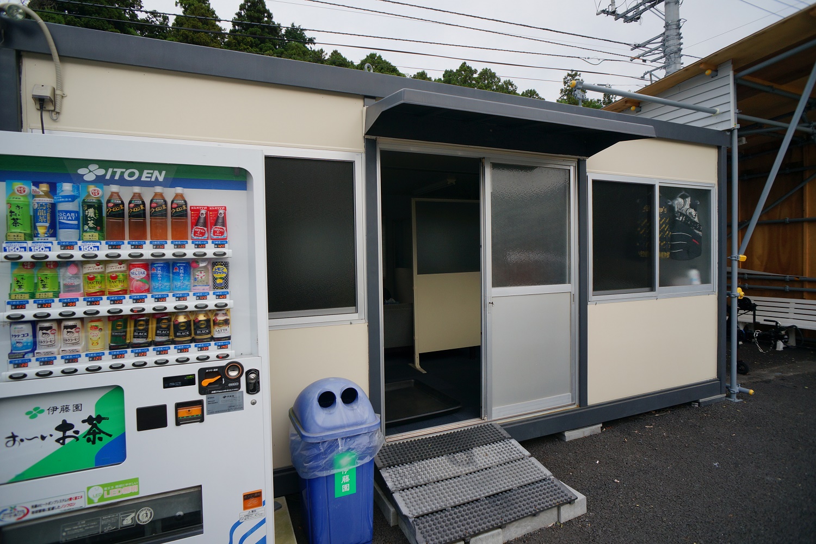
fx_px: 544
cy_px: 272
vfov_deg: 53.1
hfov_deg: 73.7
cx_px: 408
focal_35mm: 24
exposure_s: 1/80
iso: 100
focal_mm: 16
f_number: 4.5
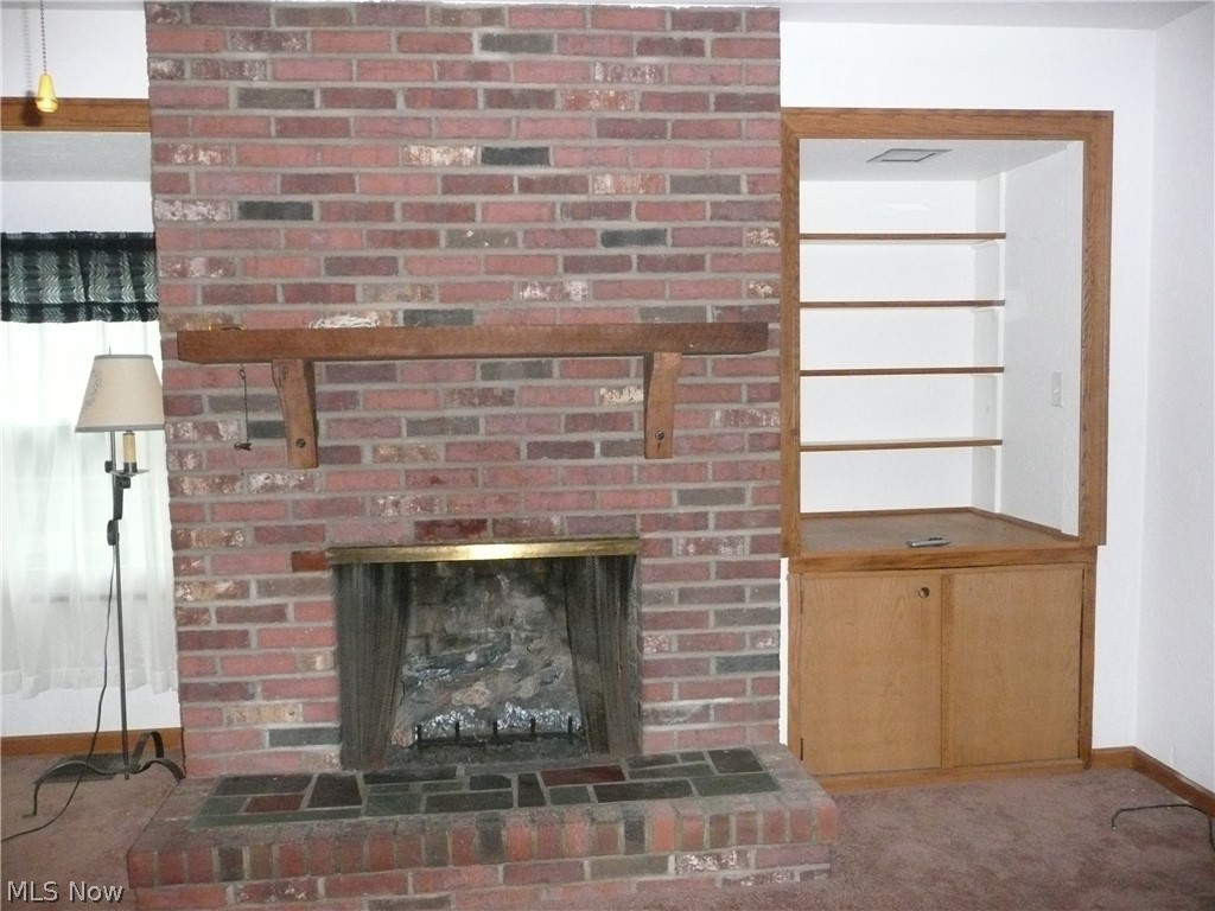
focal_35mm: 28
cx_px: 608
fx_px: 983
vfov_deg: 49.7
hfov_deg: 63.4
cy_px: 456
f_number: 3.3
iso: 640
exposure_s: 1/30
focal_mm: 4.6
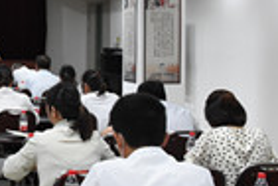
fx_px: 664
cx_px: -71
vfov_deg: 15.6
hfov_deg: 21.6
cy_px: -4
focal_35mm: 86
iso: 1600
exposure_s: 1/50
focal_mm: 18
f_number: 5.6
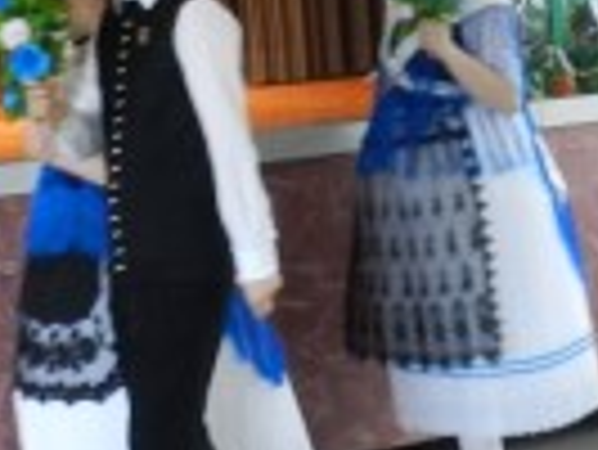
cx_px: -4
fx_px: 2075
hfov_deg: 16.1
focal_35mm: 120
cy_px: -180
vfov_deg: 11.9
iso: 500
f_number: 3.5
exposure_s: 1/30
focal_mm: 4.5
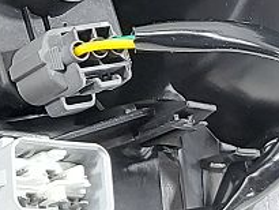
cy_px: -169
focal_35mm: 162
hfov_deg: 11.8
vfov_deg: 8.8
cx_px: -97
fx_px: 1306
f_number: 1.8
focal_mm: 5.23
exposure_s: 1/40
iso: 200
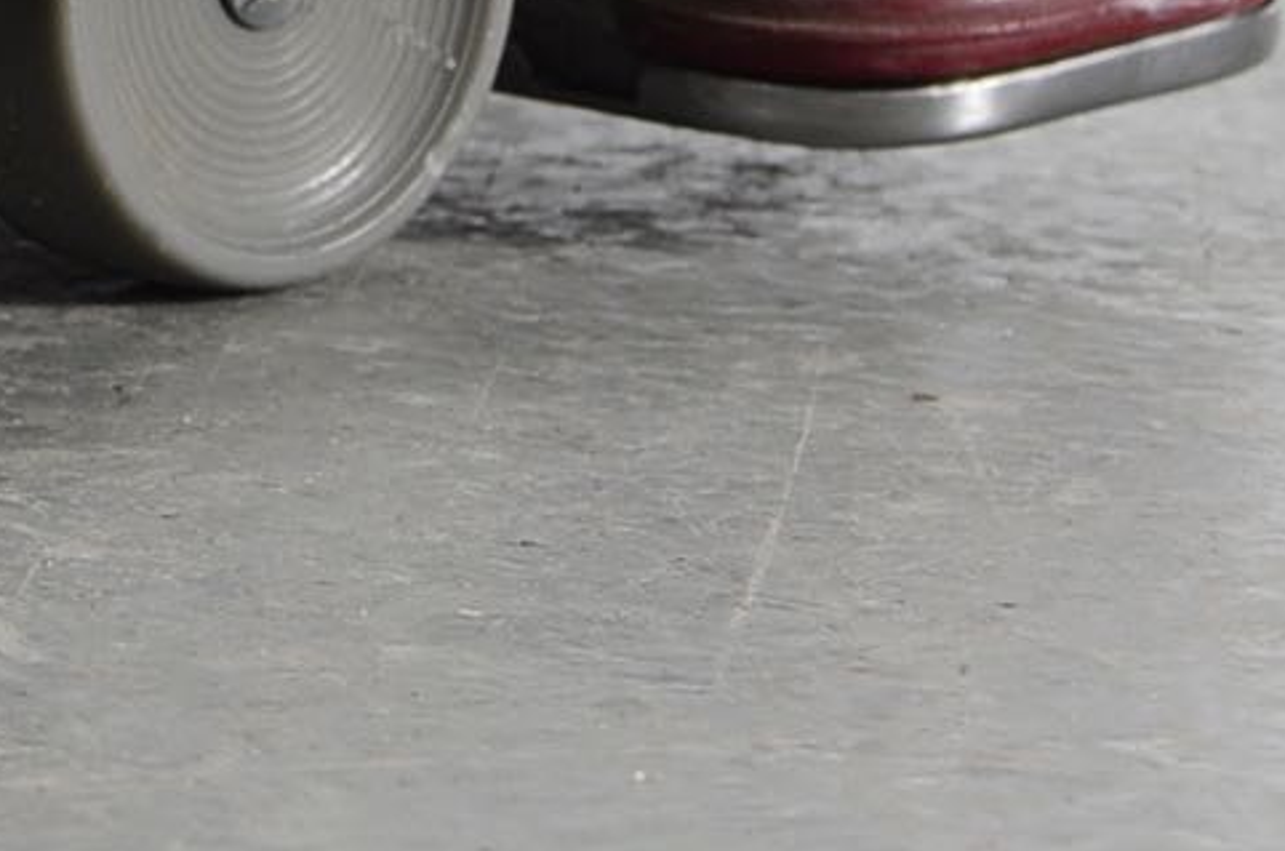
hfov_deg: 7.3
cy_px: -830
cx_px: -1509
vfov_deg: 5.0
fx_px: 9564
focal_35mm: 269
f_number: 5.6
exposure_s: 1/125
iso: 100
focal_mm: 35
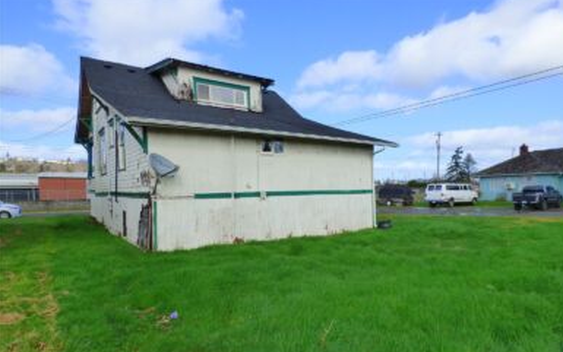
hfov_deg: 79.6
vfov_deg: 54.7
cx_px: 291
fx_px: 338
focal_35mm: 22
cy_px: 210
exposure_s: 1/640
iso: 250
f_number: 4
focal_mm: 3.58
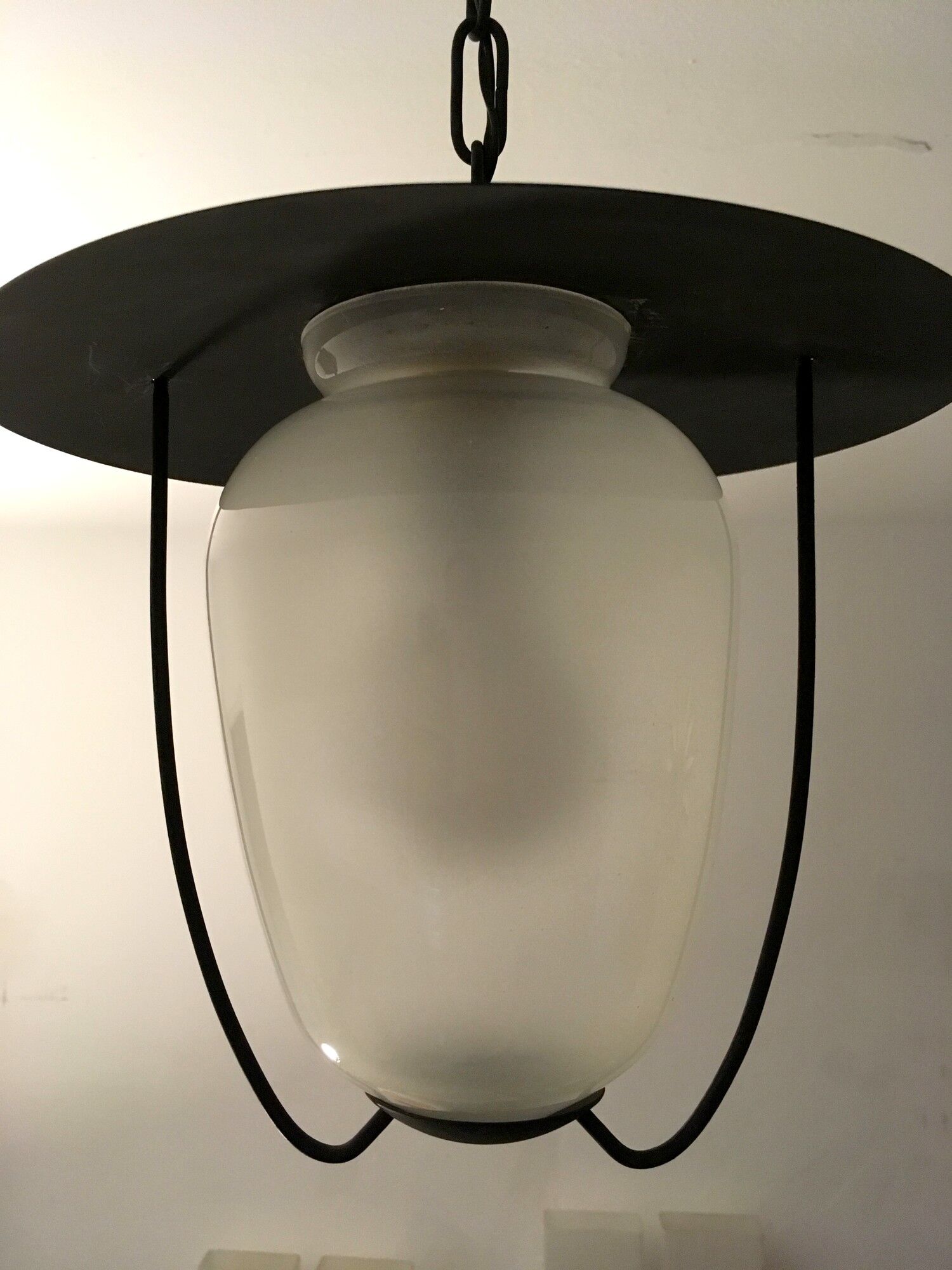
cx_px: 476
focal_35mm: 29
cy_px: 635
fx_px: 1063
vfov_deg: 61.7
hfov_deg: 48.2
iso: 200
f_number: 2.2
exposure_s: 1/25
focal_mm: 4.15
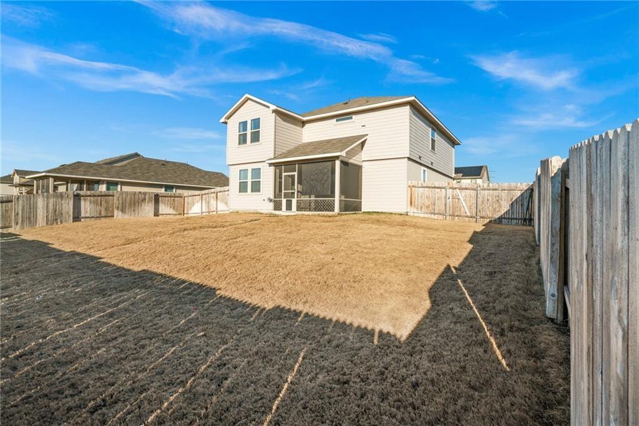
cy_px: 213
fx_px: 284
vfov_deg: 73.7
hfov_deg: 96.8
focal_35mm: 16
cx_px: 320
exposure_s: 1/800
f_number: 8
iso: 500
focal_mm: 16
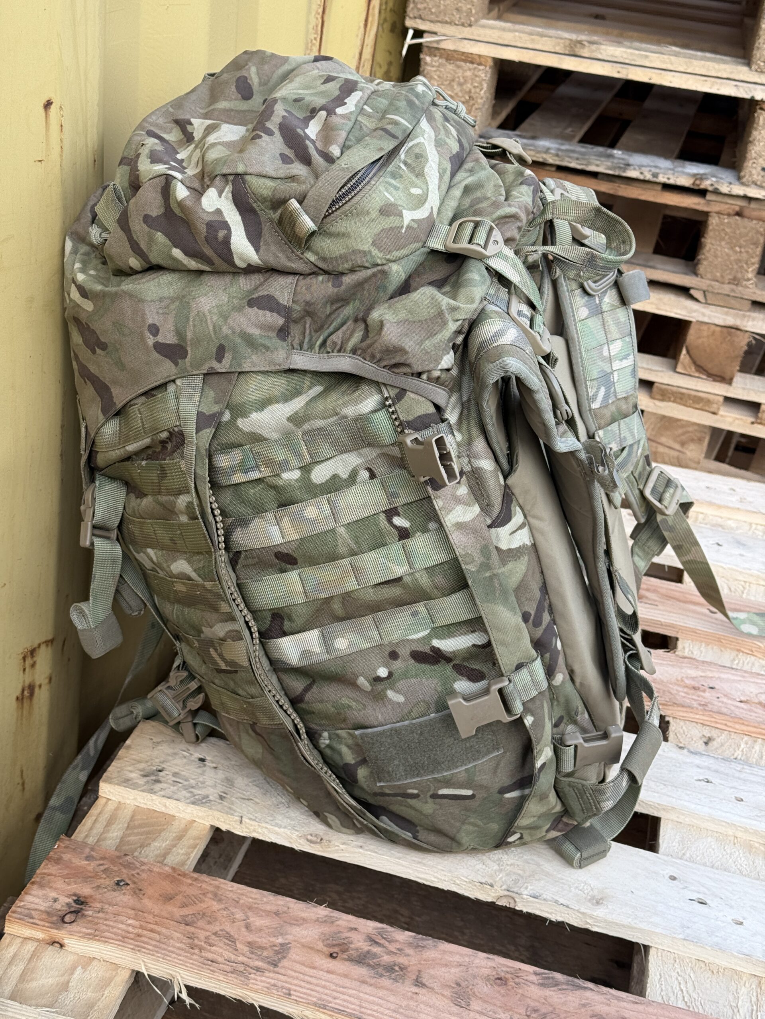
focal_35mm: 48
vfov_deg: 39.7
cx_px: 382
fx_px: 1414
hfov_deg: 30.3
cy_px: 510
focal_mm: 6.76
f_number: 1.78
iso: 80
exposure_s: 1/740
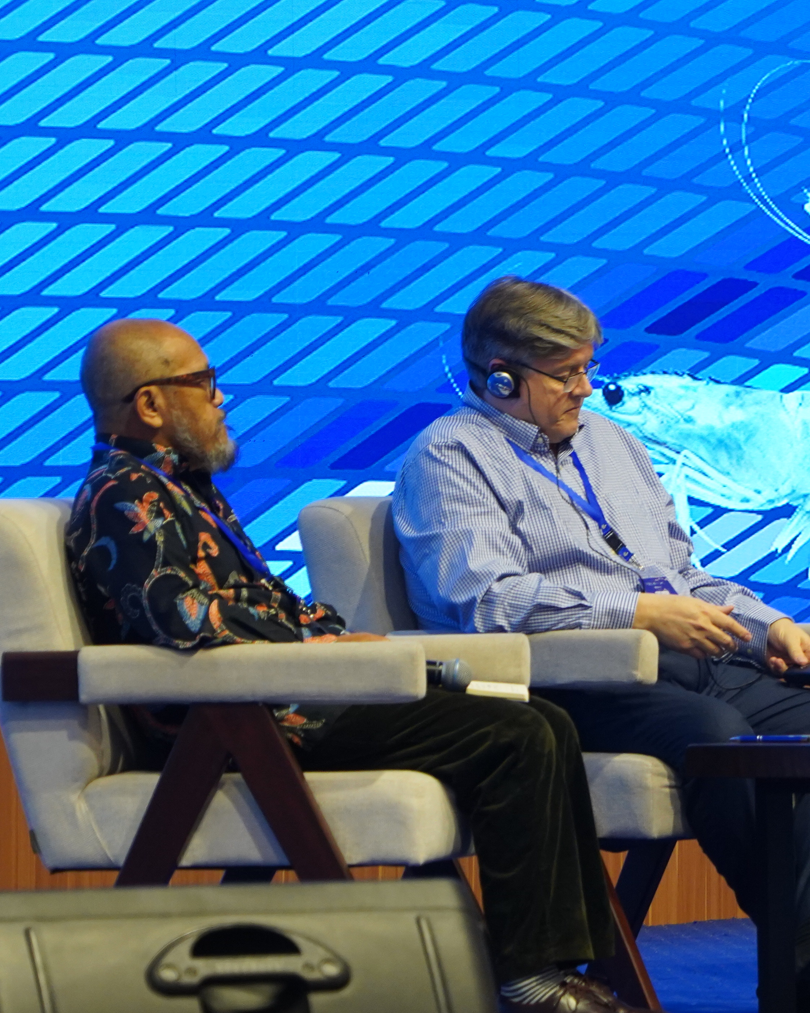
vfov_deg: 6.7
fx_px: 8630
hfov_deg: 5.4
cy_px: 528
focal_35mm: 288
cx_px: 769
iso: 2500
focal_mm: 144
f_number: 6.3
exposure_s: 1/125
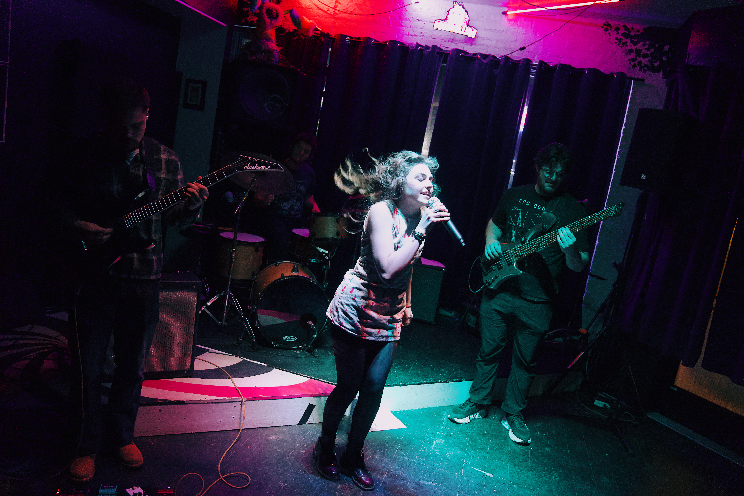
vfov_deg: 50.4
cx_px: 372
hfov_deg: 70.4
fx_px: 527
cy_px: 248
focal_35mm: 26
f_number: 2.8
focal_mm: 17
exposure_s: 1/160
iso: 2000
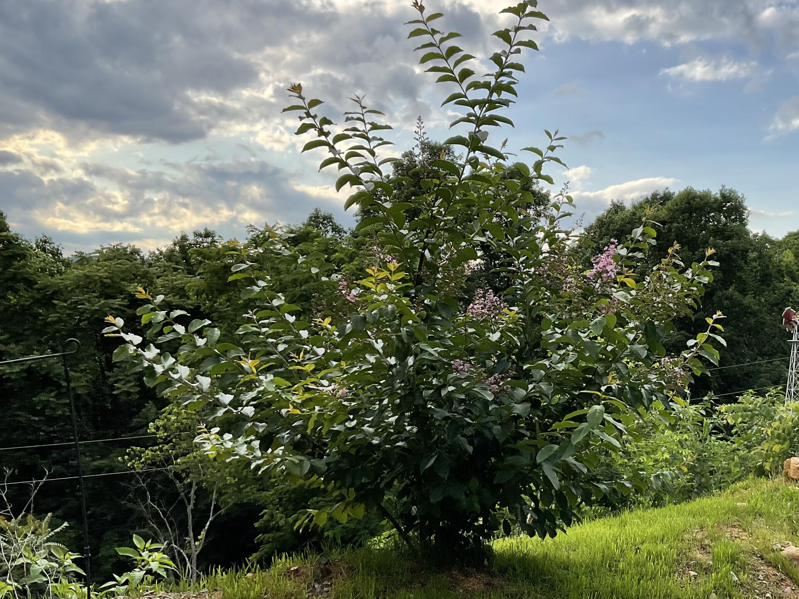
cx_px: 570
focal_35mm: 42
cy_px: 348
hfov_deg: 43.7
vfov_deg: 34.3
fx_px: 970
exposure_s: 1/1121
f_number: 1.8
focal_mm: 3
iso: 16
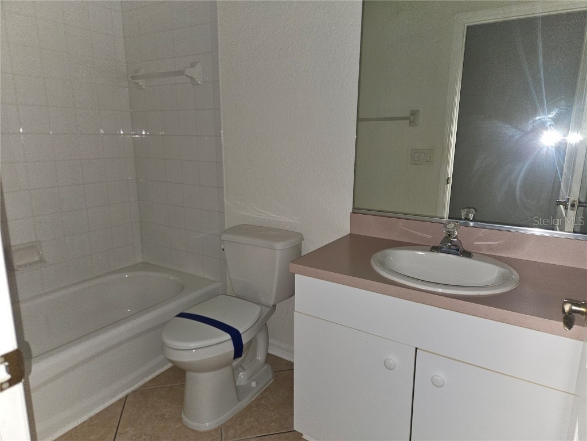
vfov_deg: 58.9
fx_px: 390
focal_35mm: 23
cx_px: 294
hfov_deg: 73.9
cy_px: 220
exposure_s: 1/24
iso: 100
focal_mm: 5.4
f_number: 1.8
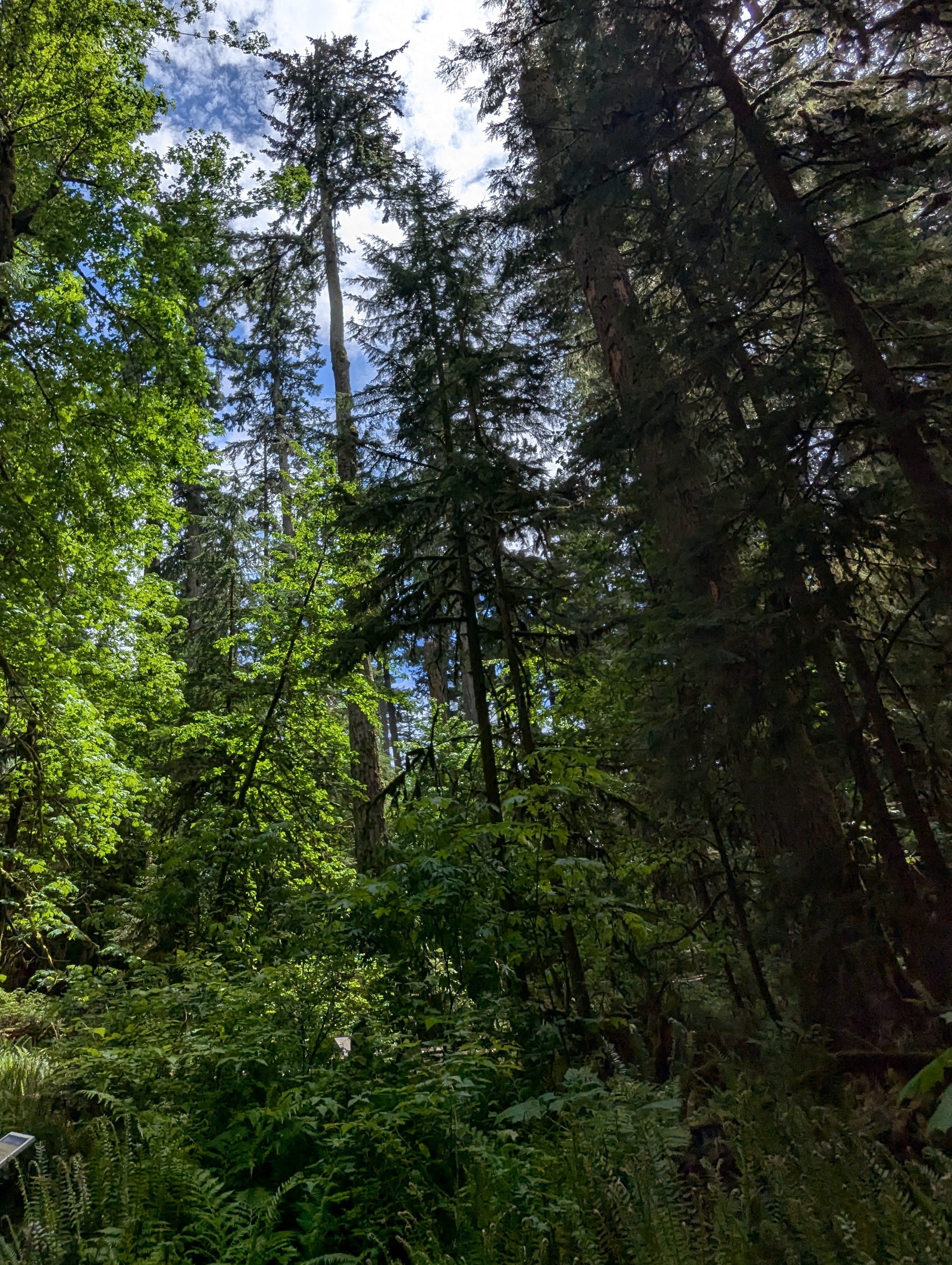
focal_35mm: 22
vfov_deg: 75.4
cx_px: 345
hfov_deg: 60.2
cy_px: 501
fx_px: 805
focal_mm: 2.35
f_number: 2.2
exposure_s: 1/2817
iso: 42
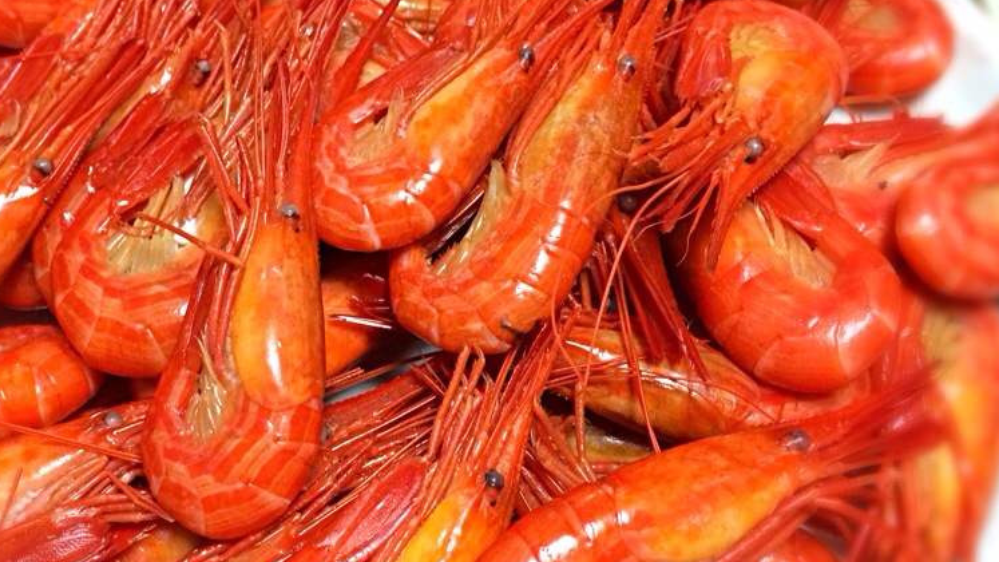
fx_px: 1112
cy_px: 284
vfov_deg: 28.3
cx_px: 368
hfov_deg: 47.9
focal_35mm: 42
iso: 250
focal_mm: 4.12
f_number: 2.2
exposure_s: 1/30
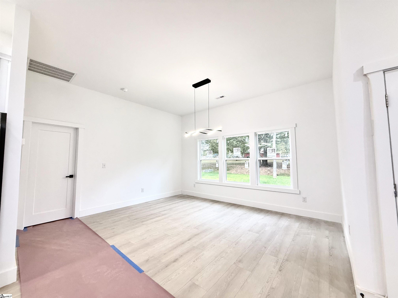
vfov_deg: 85.7
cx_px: 199
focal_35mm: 14
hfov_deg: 102.1
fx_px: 161
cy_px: 149
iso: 250
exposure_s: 1/120
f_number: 2.2
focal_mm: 2.22
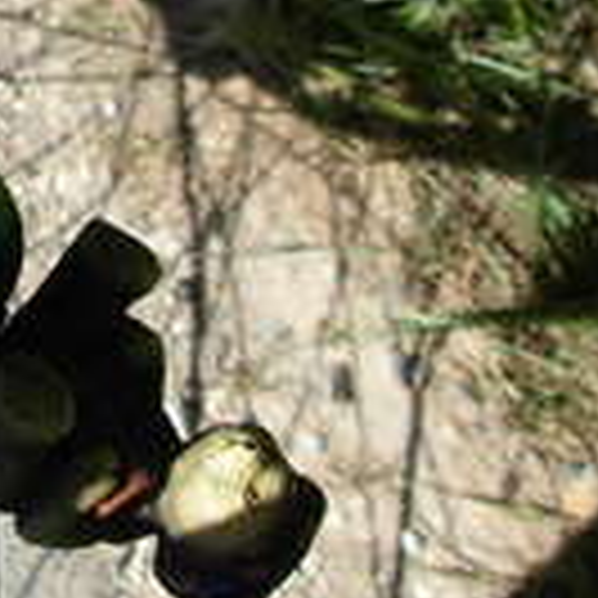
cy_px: -216
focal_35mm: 152
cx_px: -409
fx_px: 2971
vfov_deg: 11.2
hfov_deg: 10.9
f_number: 4.9
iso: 79
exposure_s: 1/443
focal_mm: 6.3
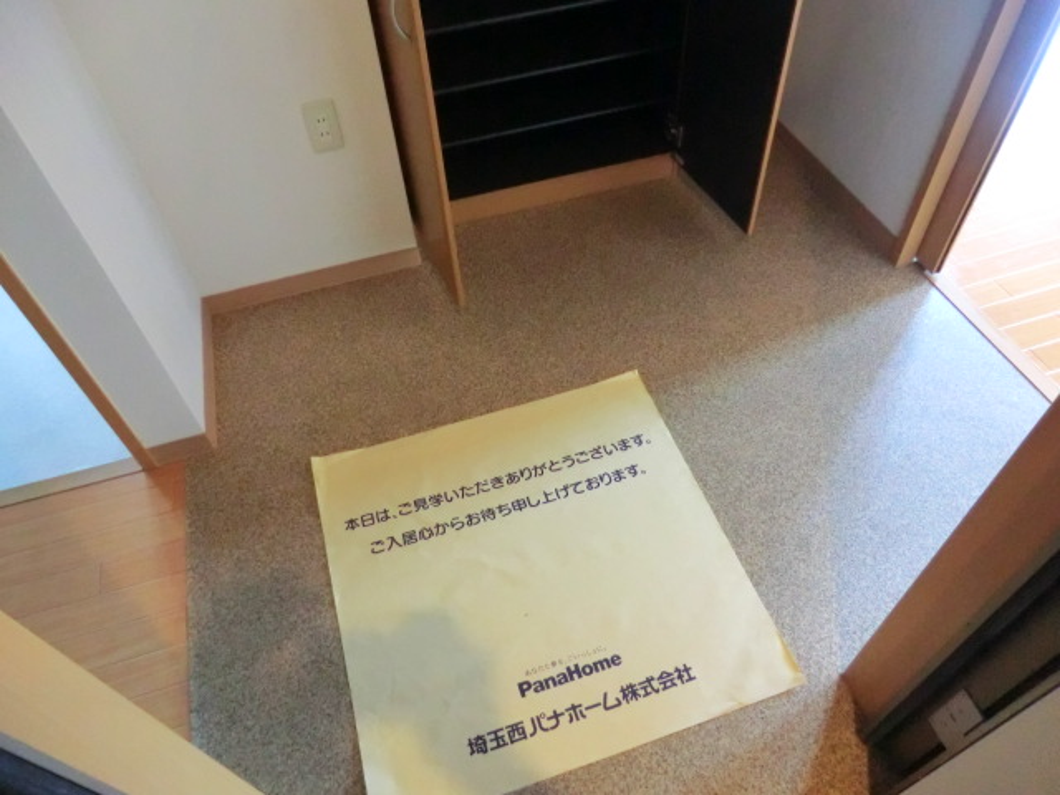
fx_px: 735
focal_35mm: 24
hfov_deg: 71.6
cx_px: 530
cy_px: 398
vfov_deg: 56.8
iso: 800
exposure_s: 1/30
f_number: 3.2
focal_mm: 4.3
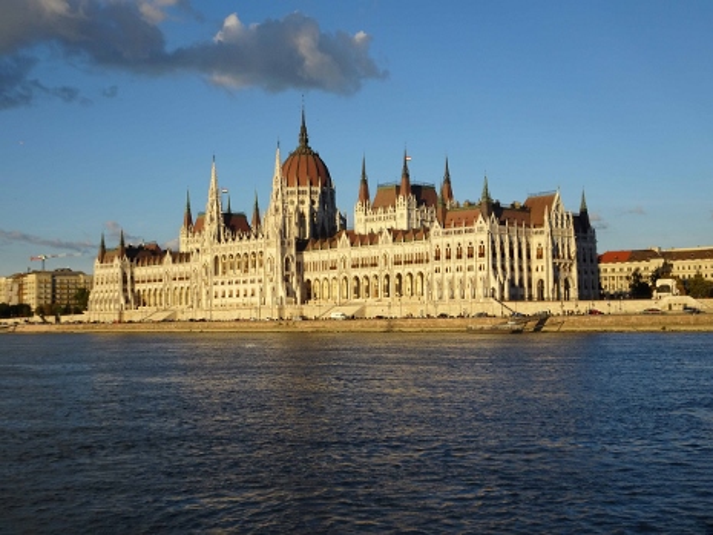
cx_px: 356
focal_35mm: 44
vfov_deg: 32.9
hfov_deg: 42.9
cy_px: 268
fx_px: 907
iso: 80
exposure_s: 1/500
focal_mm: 7.58
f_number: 4.5
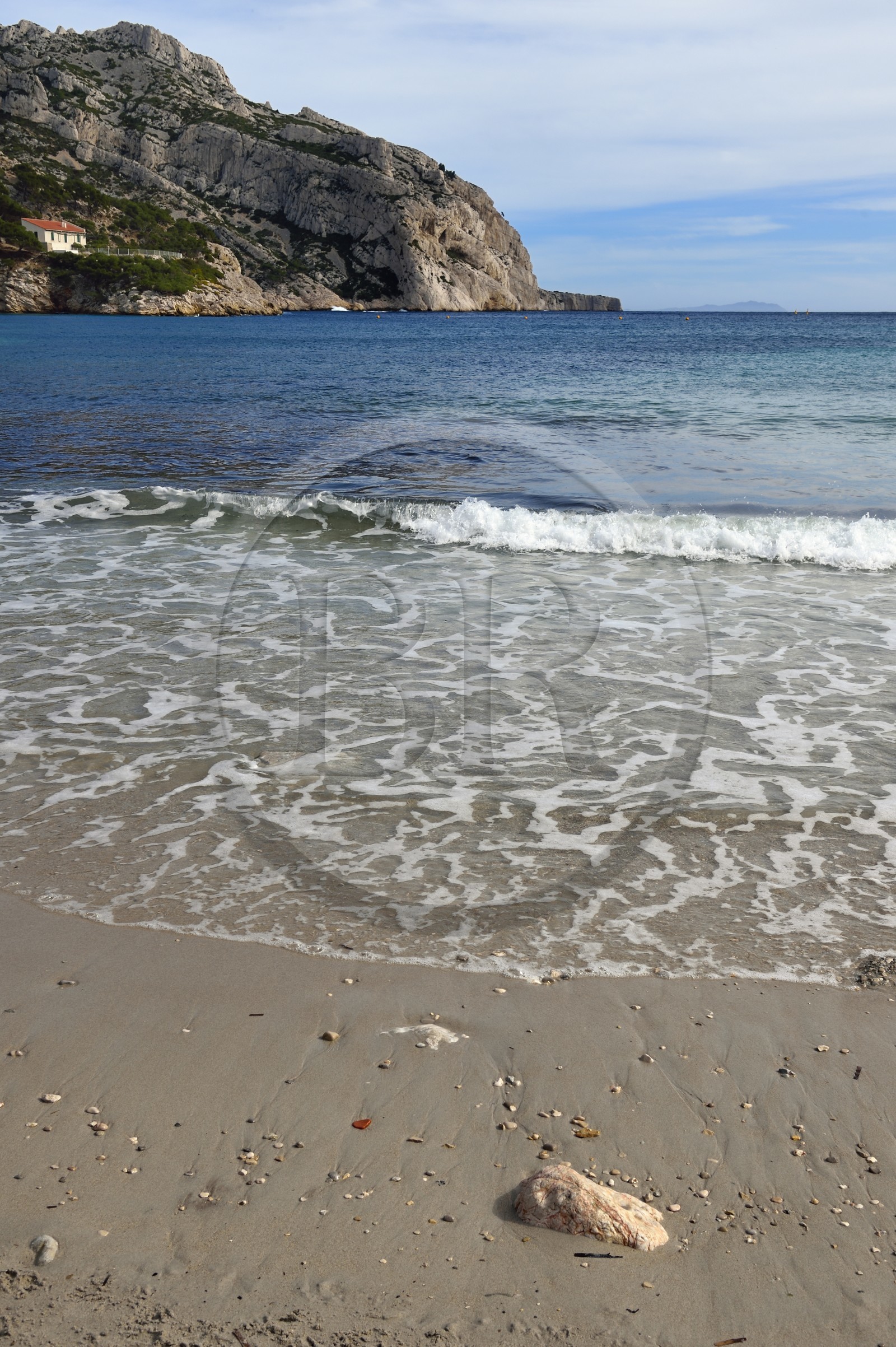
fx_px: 1495
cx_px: 448
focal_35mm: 40
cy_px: 674
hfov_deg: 33.4
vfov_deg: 48.5
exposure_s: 1/250
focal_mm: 40
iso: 200
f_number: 13
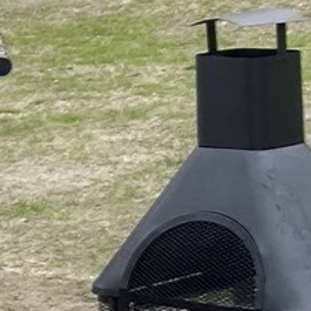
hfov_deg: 7.3
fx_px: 2114
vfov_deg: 8.4
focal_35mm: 208
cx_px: -666
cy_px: 169
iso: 32
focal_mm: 4.25
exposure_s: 1/323
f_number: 1.8
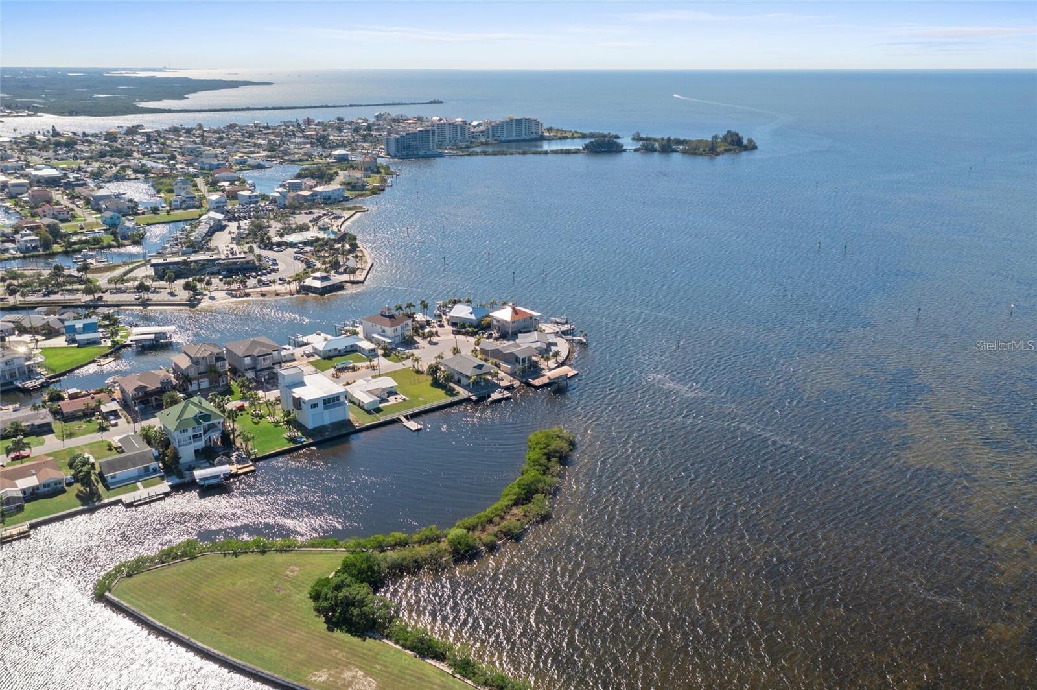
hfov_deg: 65.5
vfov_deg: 46.3
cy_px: 345
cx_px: 518
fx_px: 806
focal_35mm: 28
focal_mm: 10.26
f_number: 5
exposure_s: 1/120
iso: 100
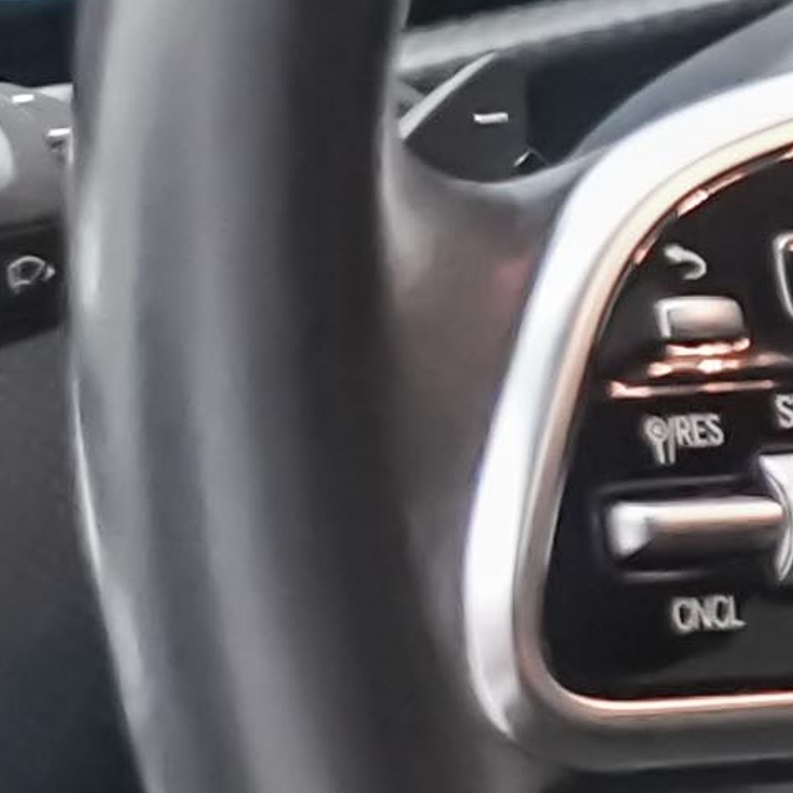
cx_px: 1814
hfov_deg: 5.4
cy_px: 431
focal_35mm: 318
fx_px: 8242
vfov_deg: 5.5
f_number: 4
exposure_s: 1/160
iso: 12800
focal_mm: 42
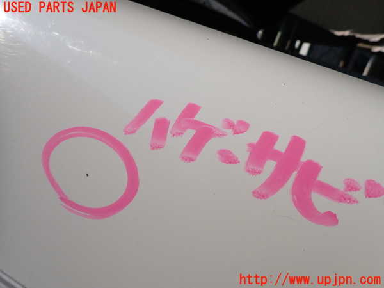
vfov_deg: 54.9
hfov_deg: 69.4
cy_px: 144
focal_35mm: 25
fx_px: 277
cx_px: 192
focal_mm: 4.5
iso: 100
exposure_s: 1/320
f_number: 8
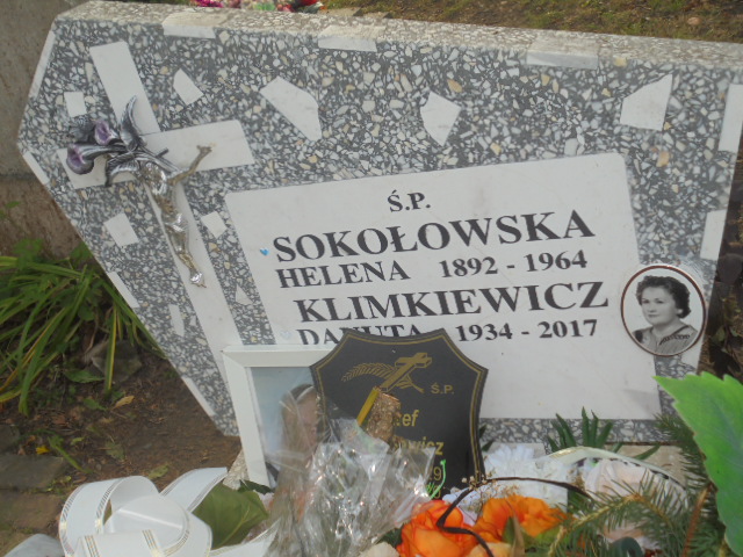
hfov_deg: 43.9
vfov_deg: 33.6
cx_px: 372
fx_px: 923
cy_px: 278
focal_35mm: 43
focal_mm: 7.8
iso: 100
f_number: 4.5
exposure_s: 1/100
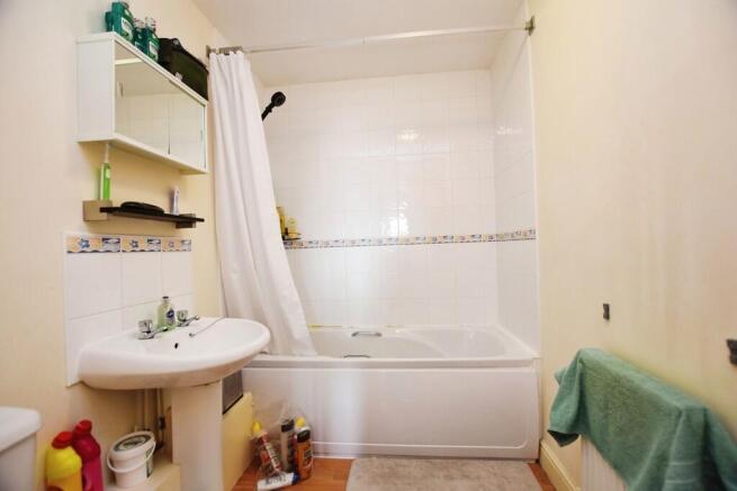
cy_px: 246
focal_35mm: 15
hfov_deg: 100.4
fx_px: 307
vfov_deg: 77.4
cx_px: 368
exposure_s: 1/60
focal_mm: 10
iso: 800
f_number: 4
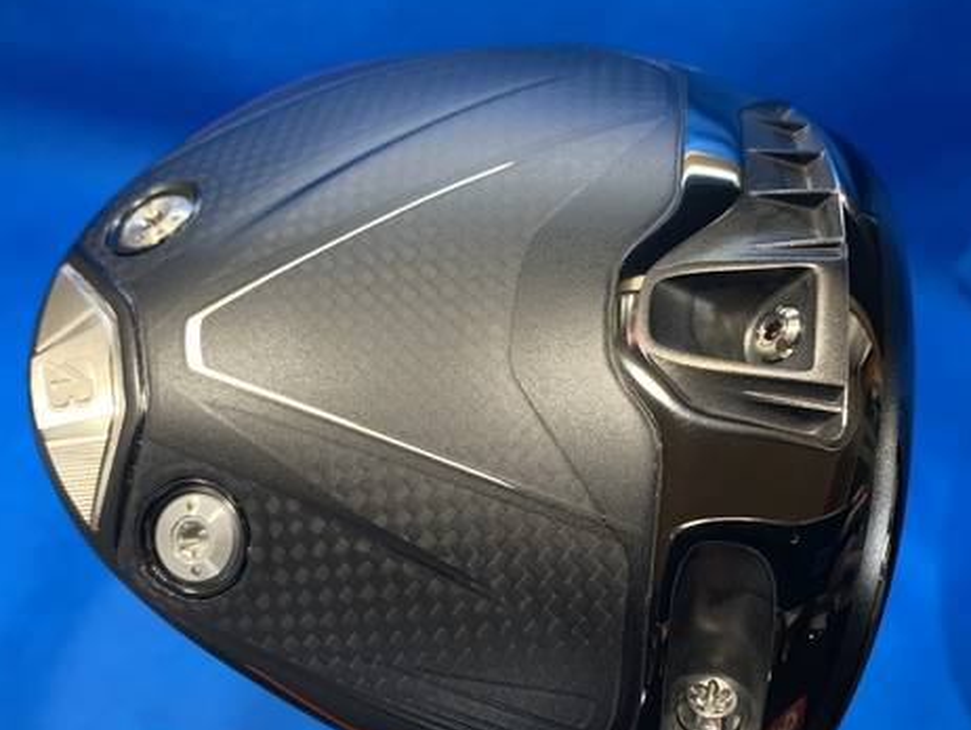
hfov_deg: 51.3
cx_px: 488
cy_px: 480
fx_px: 1010
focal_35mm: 36
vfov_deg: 39.3
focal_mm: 4.25
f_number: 1.8
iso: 125
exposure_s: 1/60
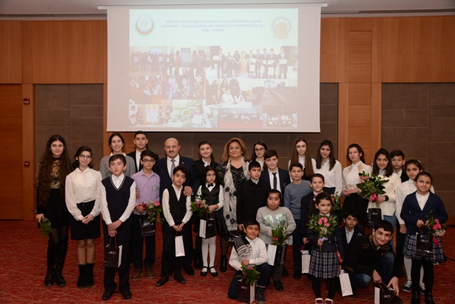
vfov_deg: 43.6
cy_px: 152
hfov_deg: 61.9
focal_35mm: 30
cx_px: 228
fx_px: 379
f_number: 6.3
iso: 2200
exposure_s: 1/125
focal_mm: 30
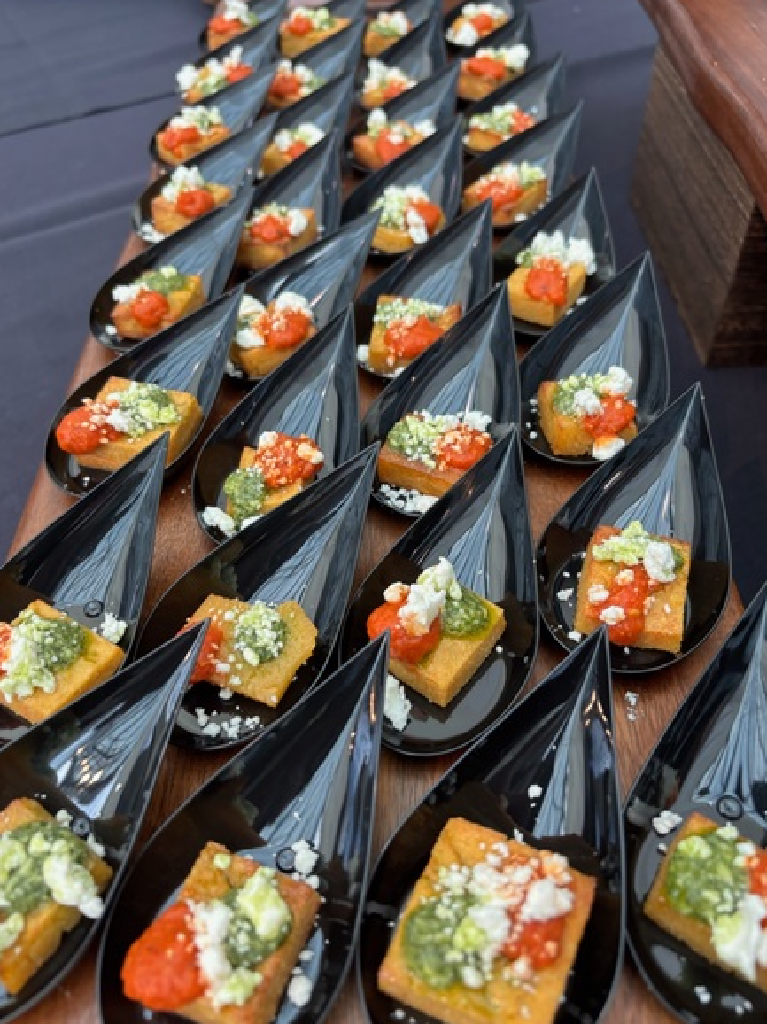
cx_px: 384
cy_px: 507
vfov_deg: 65.3
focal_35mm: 27
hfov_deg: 51.3
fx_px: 798
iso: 100
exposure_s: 1/60
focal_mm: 5.96
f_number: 1.6
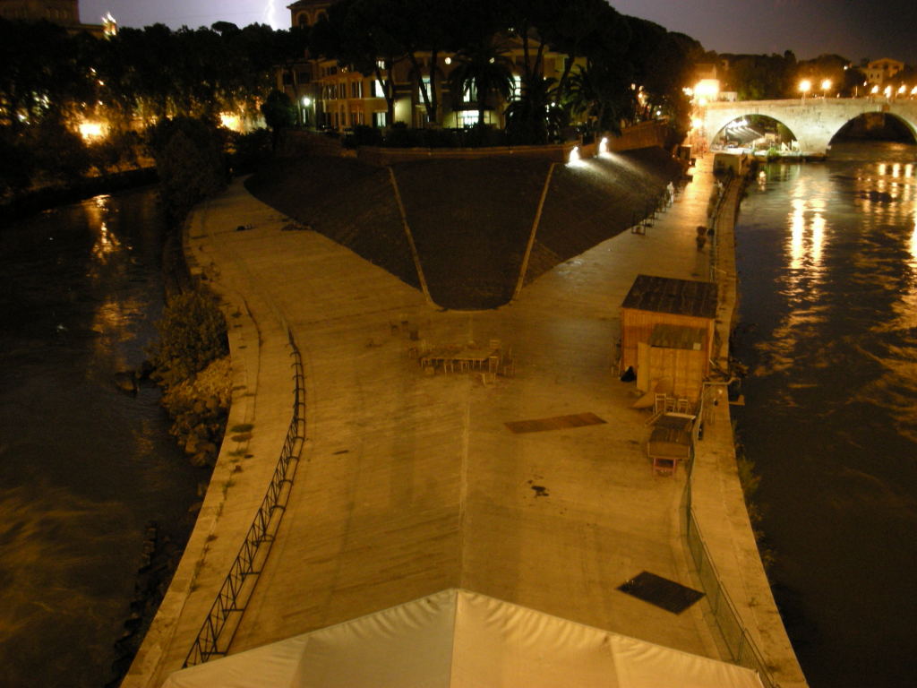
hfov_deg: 52.6
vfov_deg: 40.7
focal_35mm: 35
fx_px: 927
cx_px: 458
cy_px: 344
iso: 200
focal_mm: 5.8
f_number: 3
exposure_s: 1.3
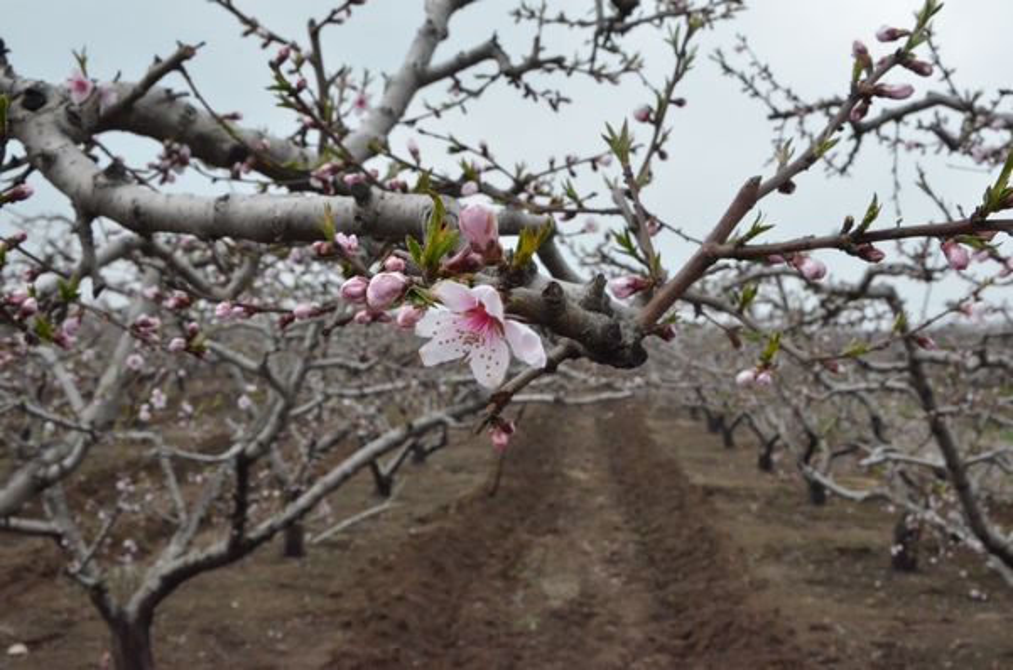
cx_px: 506
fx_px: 1263
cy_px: 335
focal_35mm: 45
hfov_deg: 43.7
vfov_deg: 29.7
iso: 4000
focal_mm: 30
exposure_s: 1/1600
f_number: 16
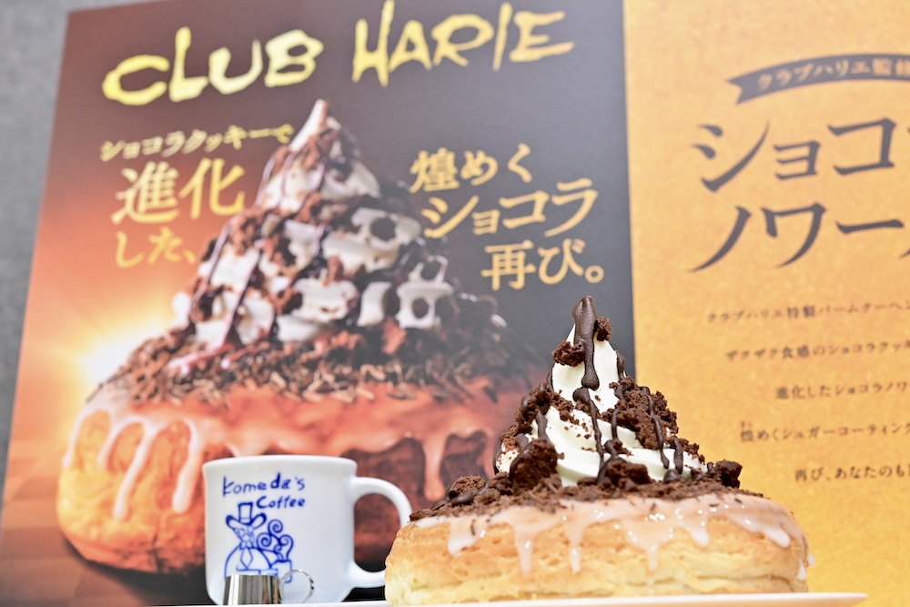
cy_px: 304
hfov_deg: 33.4
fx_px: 1517
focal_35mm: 60
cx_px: 455
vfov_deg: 22.6
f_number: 6.3
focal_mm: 60
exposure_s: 1/160
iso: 6400
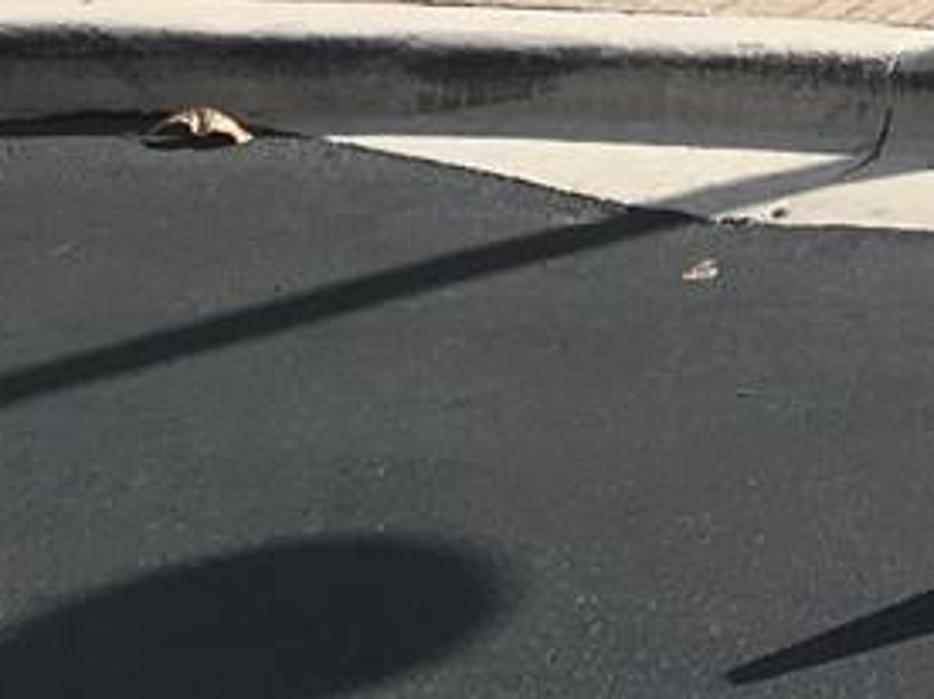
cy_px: -1279
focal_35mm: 169
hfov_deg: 11.0
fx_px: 4558
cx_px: 1661
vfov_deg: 7.8
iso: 25
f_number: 2.2
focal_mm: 4.15
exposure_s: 1/1876
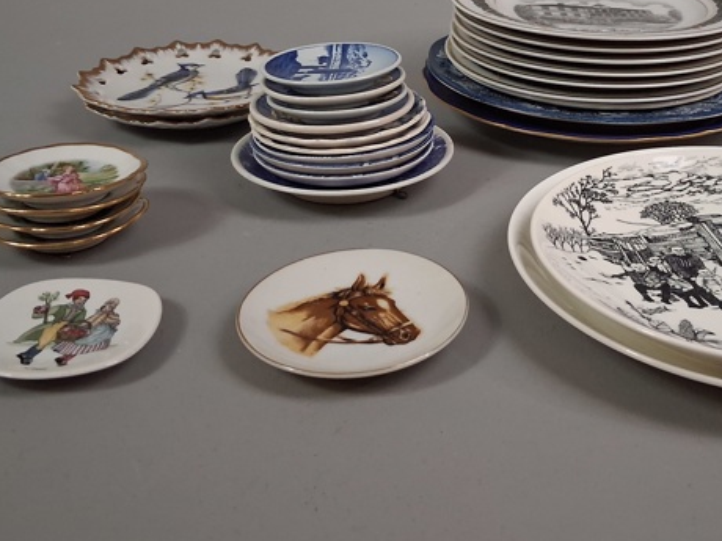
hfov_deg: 40.0
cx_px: 477
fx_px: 980
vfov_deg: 30.5
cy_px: 149
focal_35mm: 47
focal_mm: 4
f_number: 1.8
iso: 400
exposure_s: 1/100
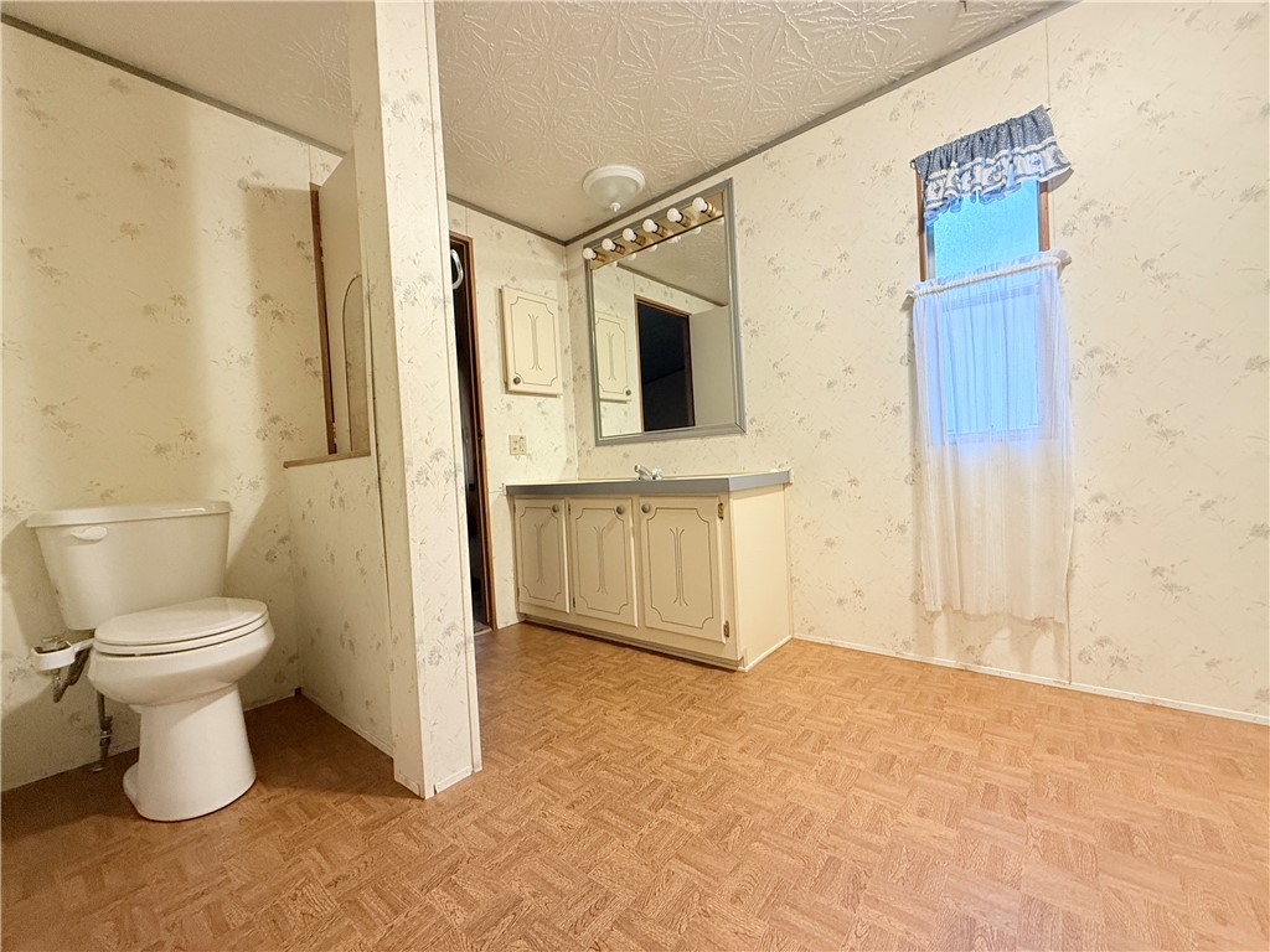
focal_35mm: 14
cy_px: 476
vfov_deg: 85.7
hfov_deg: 102.1
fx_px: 514
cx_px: 635
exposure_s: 1/60
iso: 320
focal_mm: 2.22
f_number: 2.2
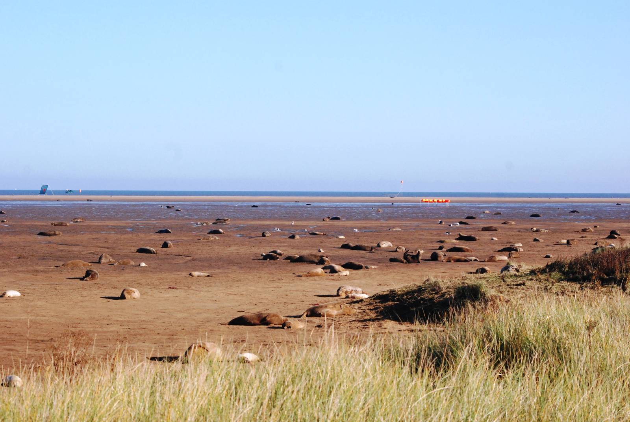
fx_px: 1840
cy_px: 211
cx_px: 315
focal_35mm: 105
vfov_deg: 13.1
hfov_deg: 19.4
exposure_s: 1/1250
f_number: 9
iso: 1000
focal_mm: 70
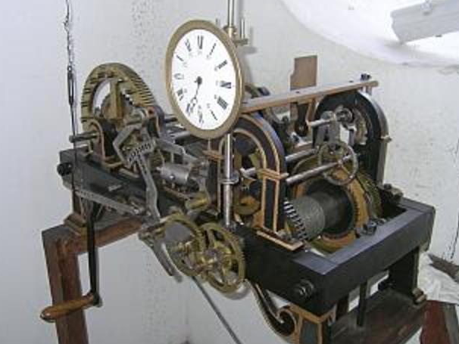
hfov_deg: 48.9
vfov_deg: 37.7
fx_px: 504
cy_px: 167
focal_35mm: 38
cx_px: 239
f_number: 2.8
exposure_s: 1/30
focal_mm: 5.6
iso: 100
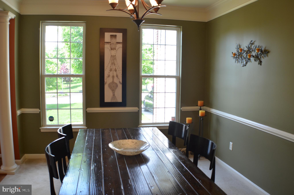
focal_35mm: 39
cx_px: 147
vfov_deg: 34.1
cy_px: 98
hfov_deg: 49.6
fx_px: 318
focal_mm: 26
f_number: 4.5
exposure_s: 1/80
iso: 400
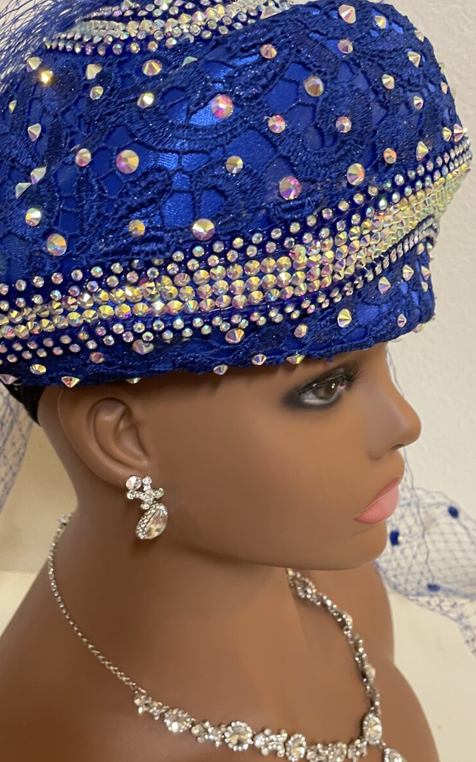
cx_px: 246
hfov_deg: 35.3
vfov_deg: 54.0
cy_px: 357
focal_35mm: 36
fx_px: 747
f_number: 1.6
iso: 320
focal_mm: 4.2
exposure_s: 1/40
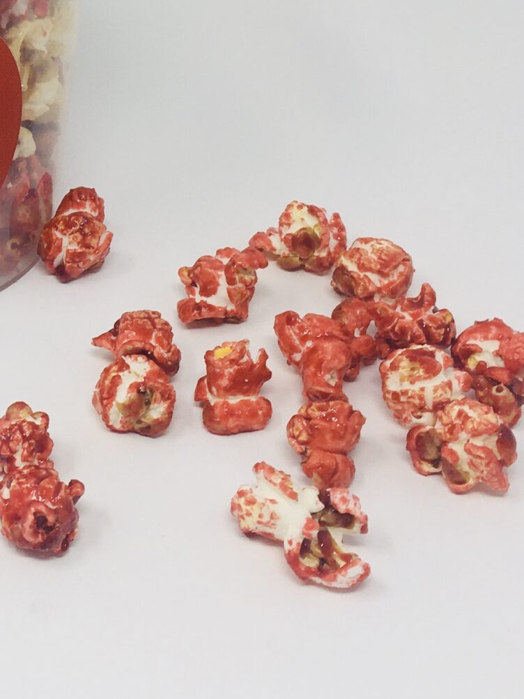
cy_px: 115
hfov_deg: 18.7
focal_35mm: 74
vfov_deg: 25.8
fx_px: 1494
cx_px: -117
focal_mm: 4.15
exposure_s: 1/110
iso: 25
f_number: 2.2
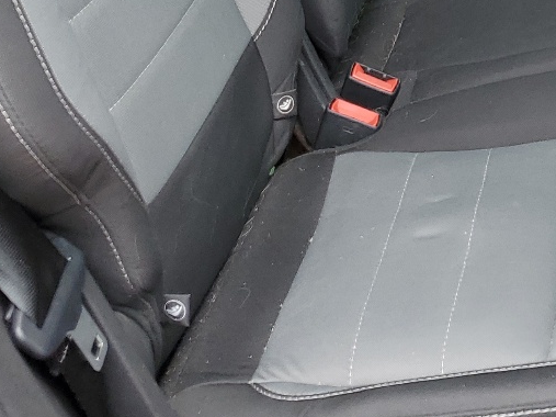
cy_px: -227
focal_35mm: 82
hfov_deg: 23.3
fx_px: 1317
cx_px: 493
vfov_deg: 16.3
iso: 50
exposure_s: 1/152
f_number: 1.5
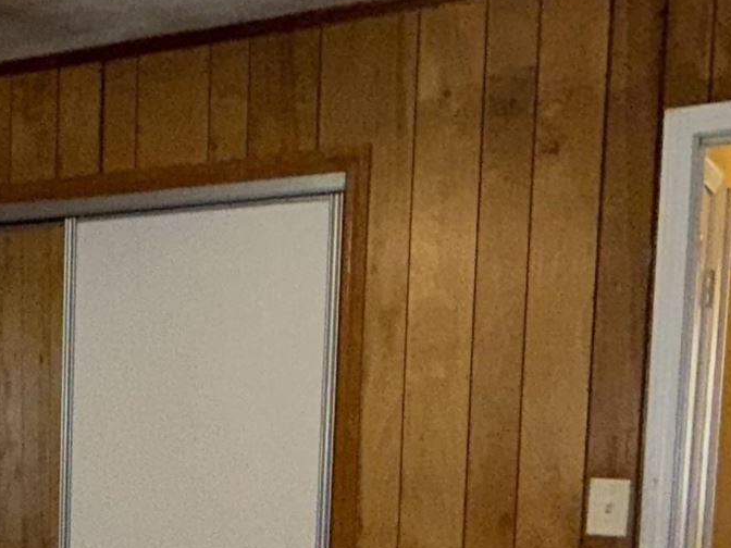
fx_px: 1352
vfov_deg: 22.0
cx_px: -65
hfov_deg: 27.7
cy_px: 561
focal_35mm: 64
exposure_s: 1/40
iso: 250
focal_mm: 2.22
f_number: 2.2
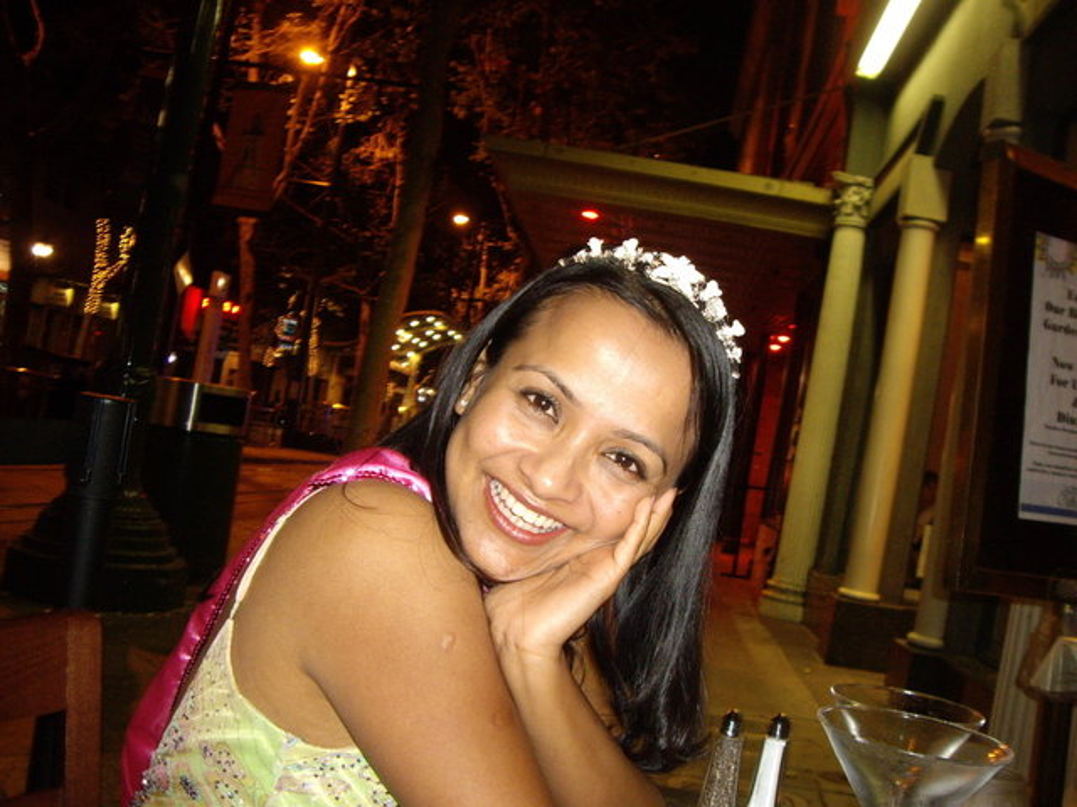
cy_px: 404
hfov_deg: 49.0
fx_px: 1182
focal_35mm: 38
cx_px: 538
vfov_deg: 37.7
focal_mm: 6.2
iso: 200
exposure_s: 1/15
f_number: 2.7
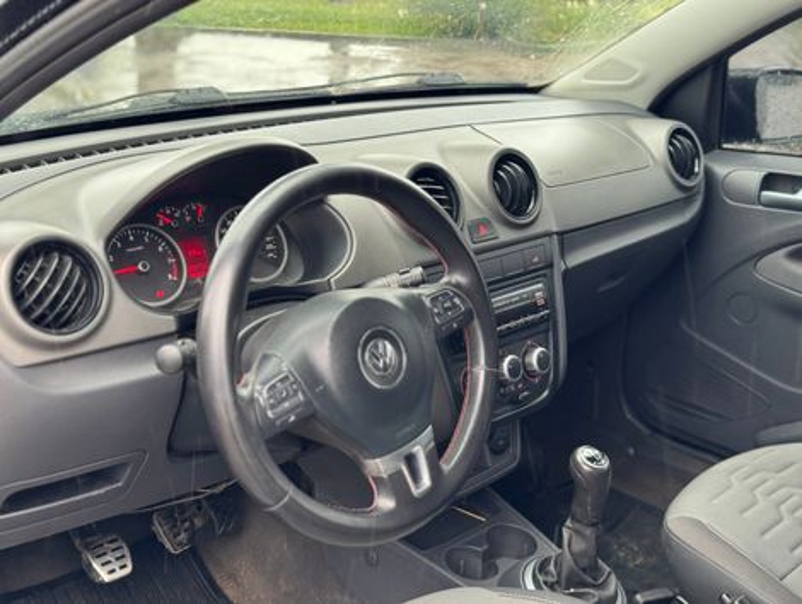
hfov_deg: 39.6
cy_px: 302
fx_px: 1114
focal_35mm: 48
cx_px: 401
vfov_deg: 30.3
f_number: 1.78
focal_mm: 6.76
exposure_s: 1/60
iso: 100
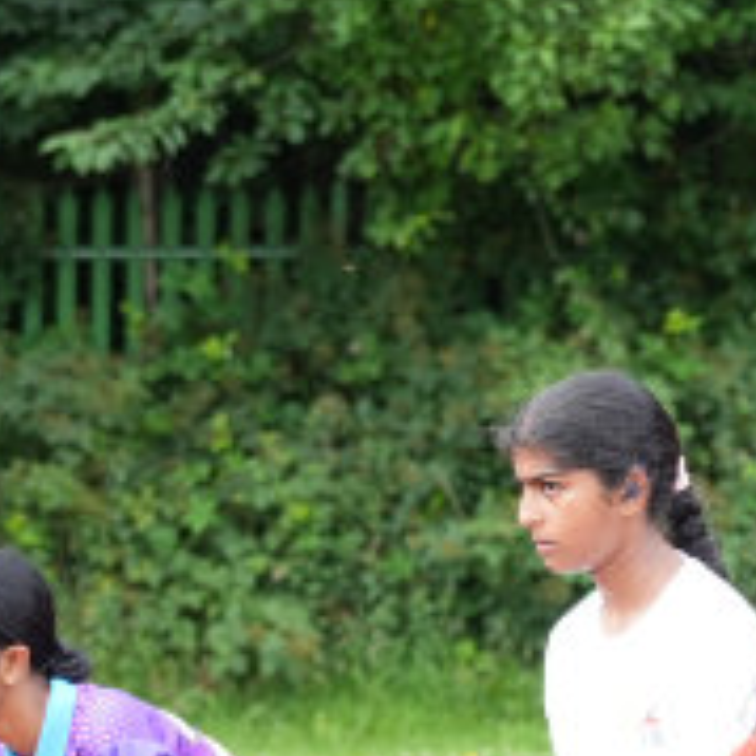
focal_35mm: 238
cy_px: 636
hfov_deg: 7.3
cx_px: 541
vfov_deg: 7.3
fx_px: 5893
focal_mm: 49.1
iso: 250
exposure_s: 1/400
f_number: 2.8
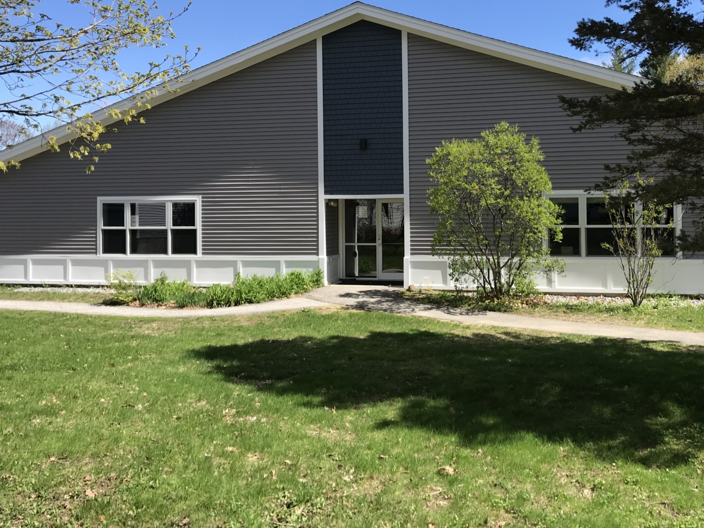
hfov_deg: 52.3
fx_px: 712
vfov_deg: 40.4
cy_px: 202
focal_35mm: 35
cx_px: 420
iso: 20
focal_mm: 3.99
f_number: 1.8
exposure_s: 1/1350
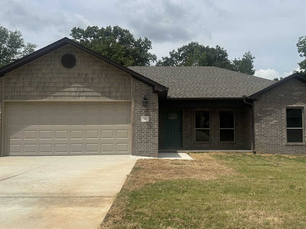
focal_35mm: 36
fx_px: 318
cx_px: 170
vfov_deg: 39.7
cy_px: 112
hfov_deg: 51.3
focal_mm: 6.86
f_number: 1.78
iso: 80
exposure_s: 1/8929
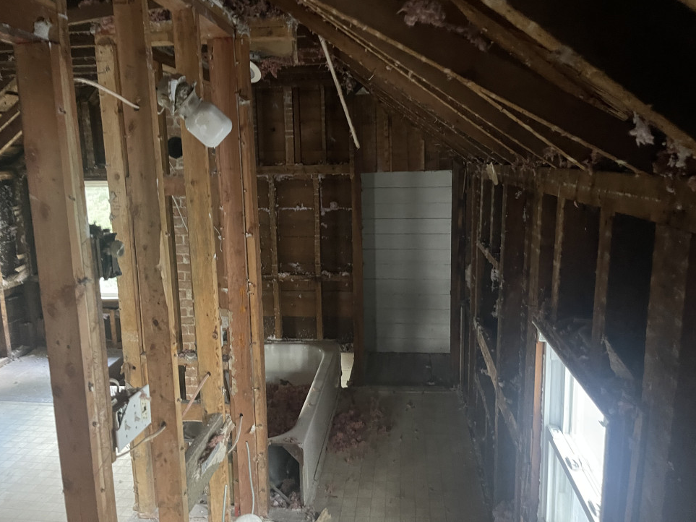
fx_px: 543
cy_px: 252
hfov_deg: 65.3
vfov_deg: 51.3
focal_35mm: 27
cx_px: 351
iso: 800
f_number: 1.6
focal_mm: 5.1
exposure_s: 1/30
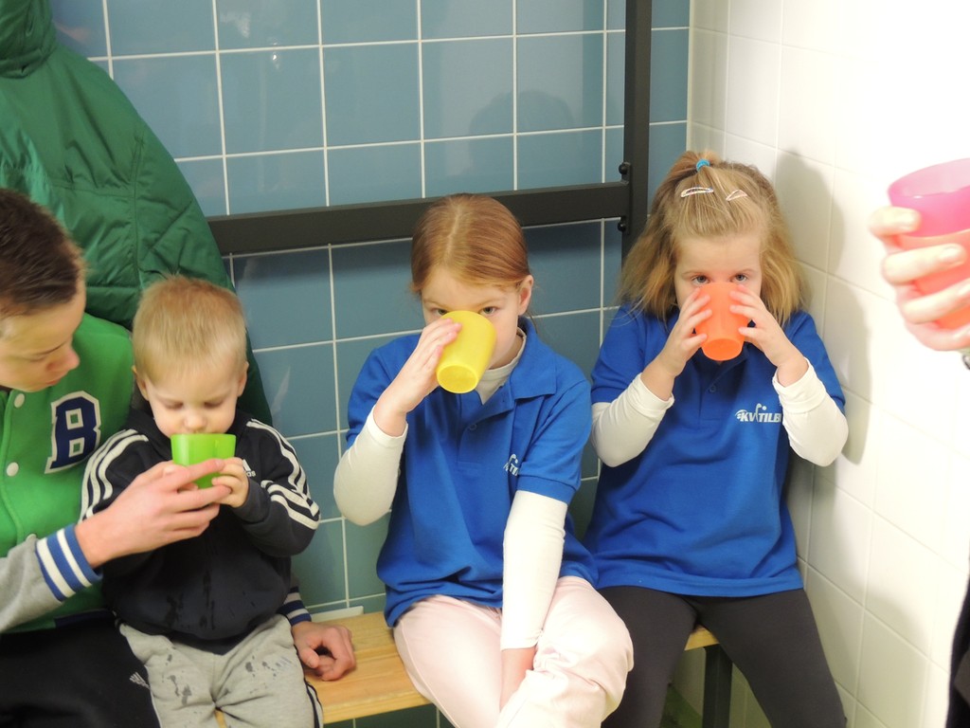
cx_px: 485
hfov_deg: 38.2
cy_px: 364
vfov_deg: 29.1
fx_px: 1401
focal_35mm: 50
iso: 400
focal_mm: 8.9
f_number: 3.6
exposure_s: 1/15
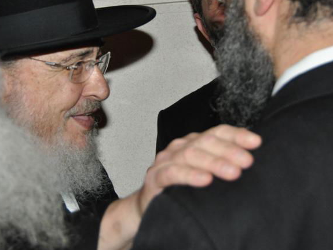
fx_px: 1135
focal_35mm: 118
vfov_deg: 12.5
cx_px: 150
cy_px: 55
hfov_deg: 16.7
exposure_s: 1/60
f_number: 4.5
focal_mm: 46
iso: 800
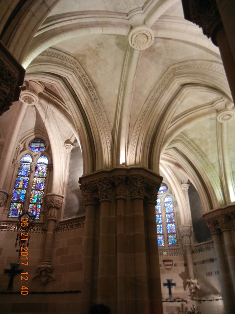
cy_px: 157
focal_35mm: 30
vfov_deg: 60.0
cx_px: 118
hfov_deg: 46.8
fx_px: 272
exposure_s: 1/6.9
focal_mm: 5.4
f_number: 3.5
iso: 400
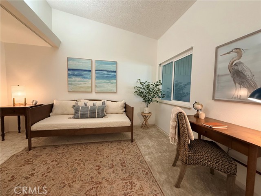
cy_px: 98
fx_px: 106
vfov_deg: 85.7
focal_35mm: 14
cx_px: 130
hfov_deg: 102.1
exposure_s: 1/60
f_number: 2.2
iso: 320
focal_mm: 2.22
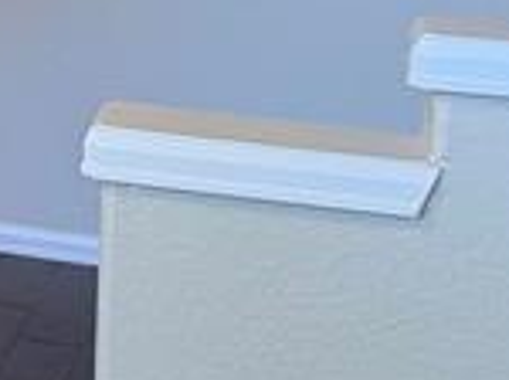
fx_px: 2408
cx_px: -689
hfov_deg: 10.5
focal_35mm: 164
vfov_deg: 8.6
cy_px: -336
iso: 200
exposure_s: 1/60
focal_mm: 6.76
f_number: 1.78
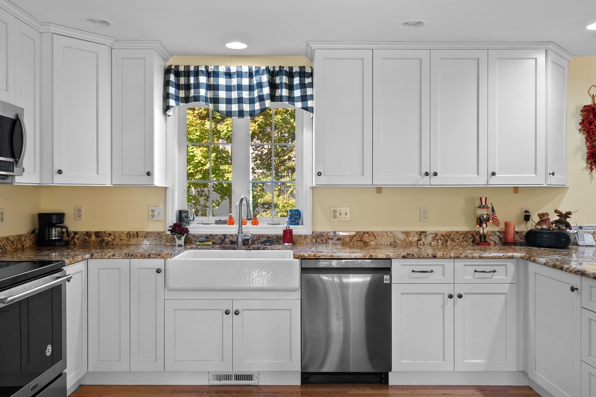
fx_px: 480
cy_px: 198
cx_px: 298
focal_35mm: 29
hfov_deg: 63.7
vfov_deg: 45.0
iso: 320
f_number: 8
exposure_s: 1/3
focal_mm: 29
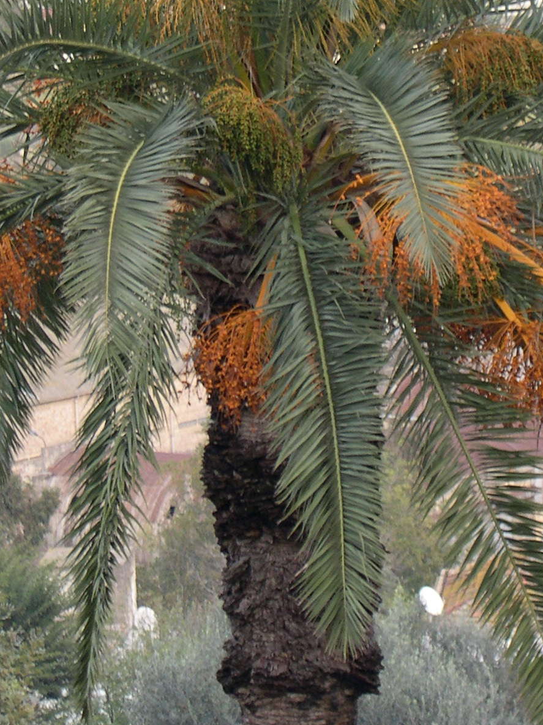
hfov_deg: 6.8
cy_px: 124
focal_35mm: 219
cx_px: 335
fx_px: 4581
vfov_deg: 9.0
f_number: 4.9
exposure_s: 1/30
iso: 119
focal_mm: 24
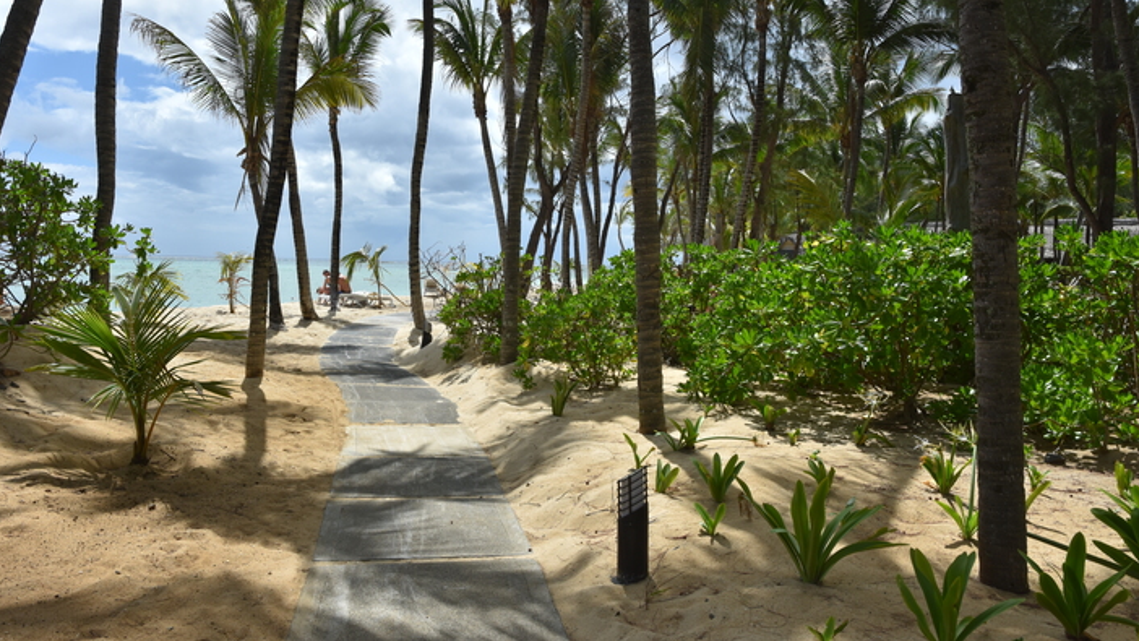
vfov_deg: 40.2
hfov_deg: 66.1
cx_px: 563
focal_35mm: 29
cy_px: 294
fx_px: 876
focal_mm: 18
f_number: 8
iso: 125
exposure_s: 1/500
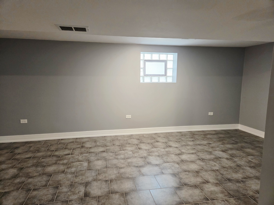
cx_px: 137
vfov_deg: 58.9
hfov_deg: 73.9
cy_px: 102
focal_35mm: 23
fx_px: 182
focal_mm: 5.4
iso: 640
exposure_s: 1/120
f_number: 1.8
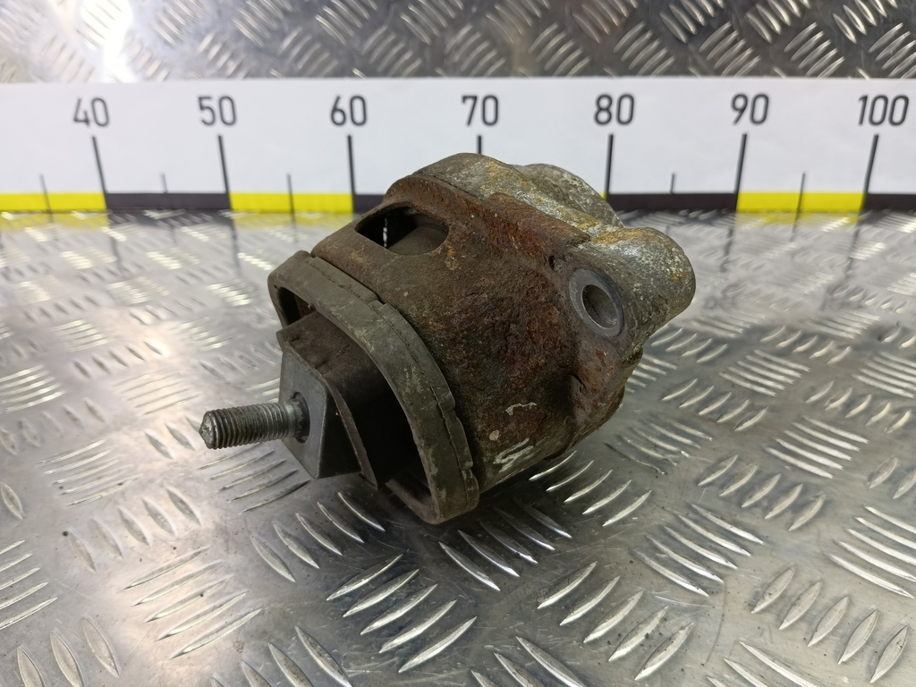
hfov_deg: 73.9
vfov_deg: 58.9
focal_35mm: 23
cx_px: 458
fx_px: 609
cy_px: 344
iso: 131
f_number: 1.6
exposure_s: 1/50
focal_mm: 4.11
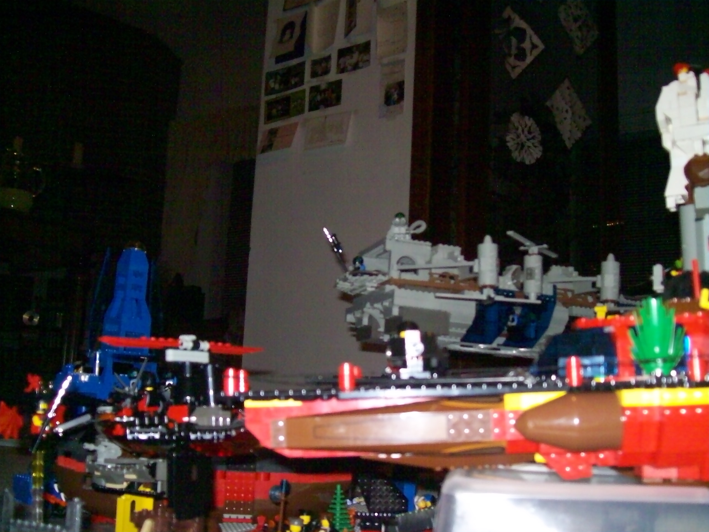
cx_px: 354
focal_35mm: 36
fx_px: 737
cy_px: 266
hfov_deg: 51.4
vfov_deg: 39.6
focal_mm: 6
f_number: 2.7
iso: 200
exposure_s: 1/128
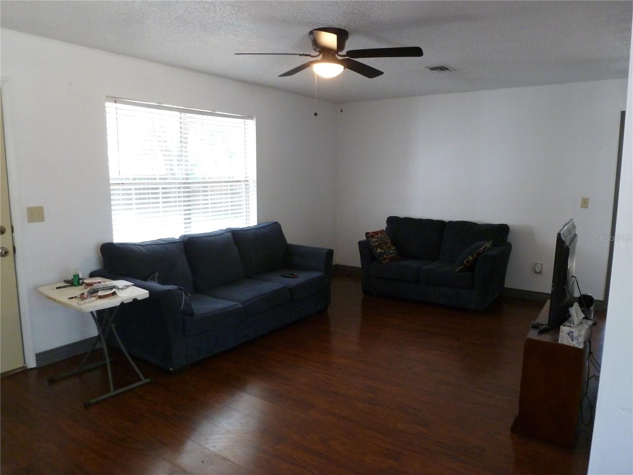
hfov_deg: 71.6
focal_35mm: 24
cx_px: 316
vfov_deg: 56.8
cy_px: 238
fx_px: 439
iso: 400
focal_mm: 4.3
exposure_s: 1/20
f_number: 3.3
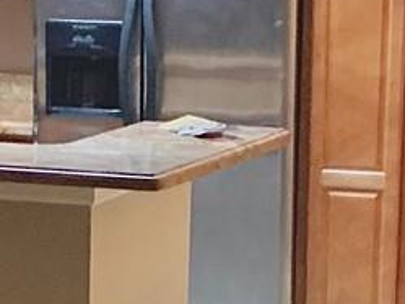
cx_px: 155
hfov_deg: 11.8
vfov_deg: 8.7
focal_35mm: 167
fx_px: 1955
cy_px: 430
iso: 320
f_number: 1.8
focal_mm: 4.25
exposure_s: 1/40
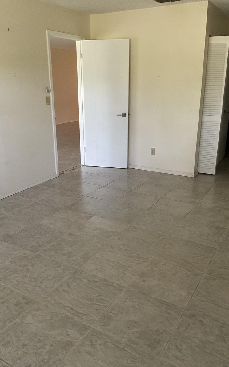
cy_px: 184
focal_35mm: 31
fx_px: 309
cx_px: 112
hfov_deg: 40.6
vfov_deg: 61.2
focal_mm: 3
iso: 250
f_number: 1.8
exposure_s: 1/60
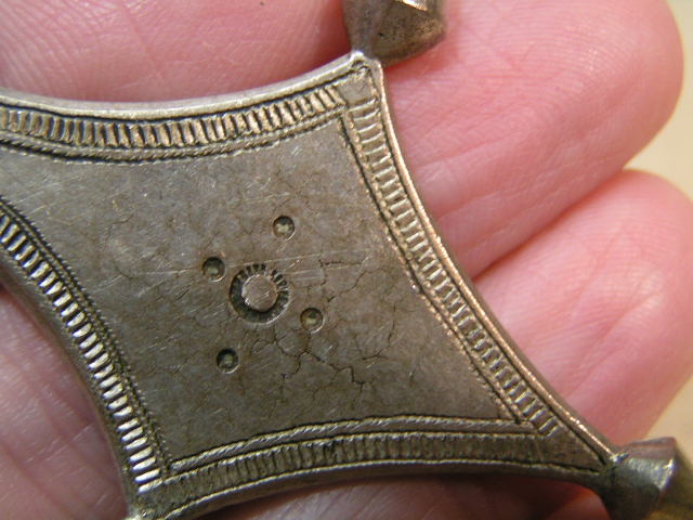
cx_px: 346
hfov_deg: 30.7
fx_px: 1261
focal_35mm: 63
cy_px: 260
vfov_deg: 23.3
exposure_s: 1/60
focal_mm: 9.7
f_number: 3.2
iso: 100
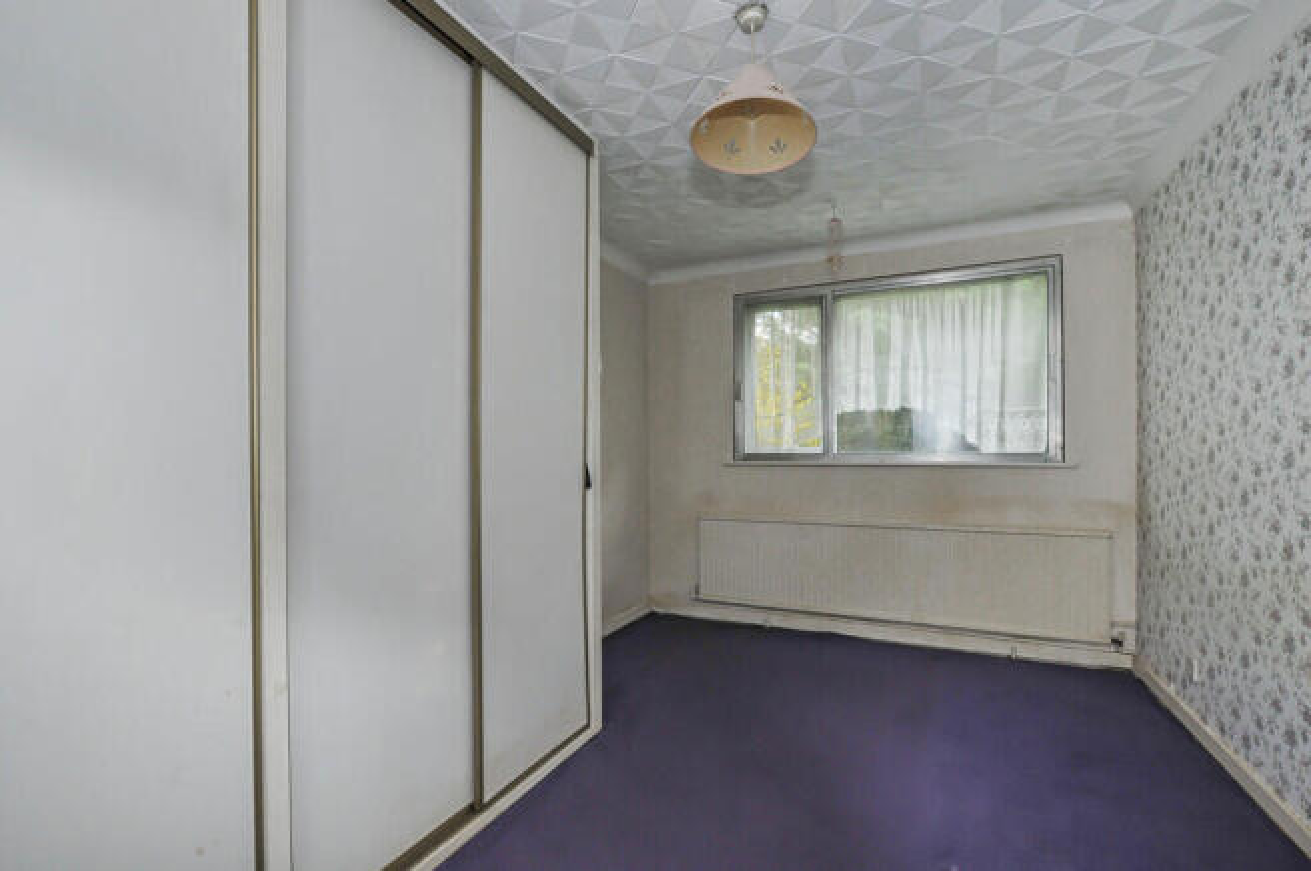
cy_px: 436
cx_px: 656
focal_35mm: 15
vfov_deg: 77.2
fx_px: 546
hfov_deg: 100.4
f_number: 13
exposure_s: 1/8
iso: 400
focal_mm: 10
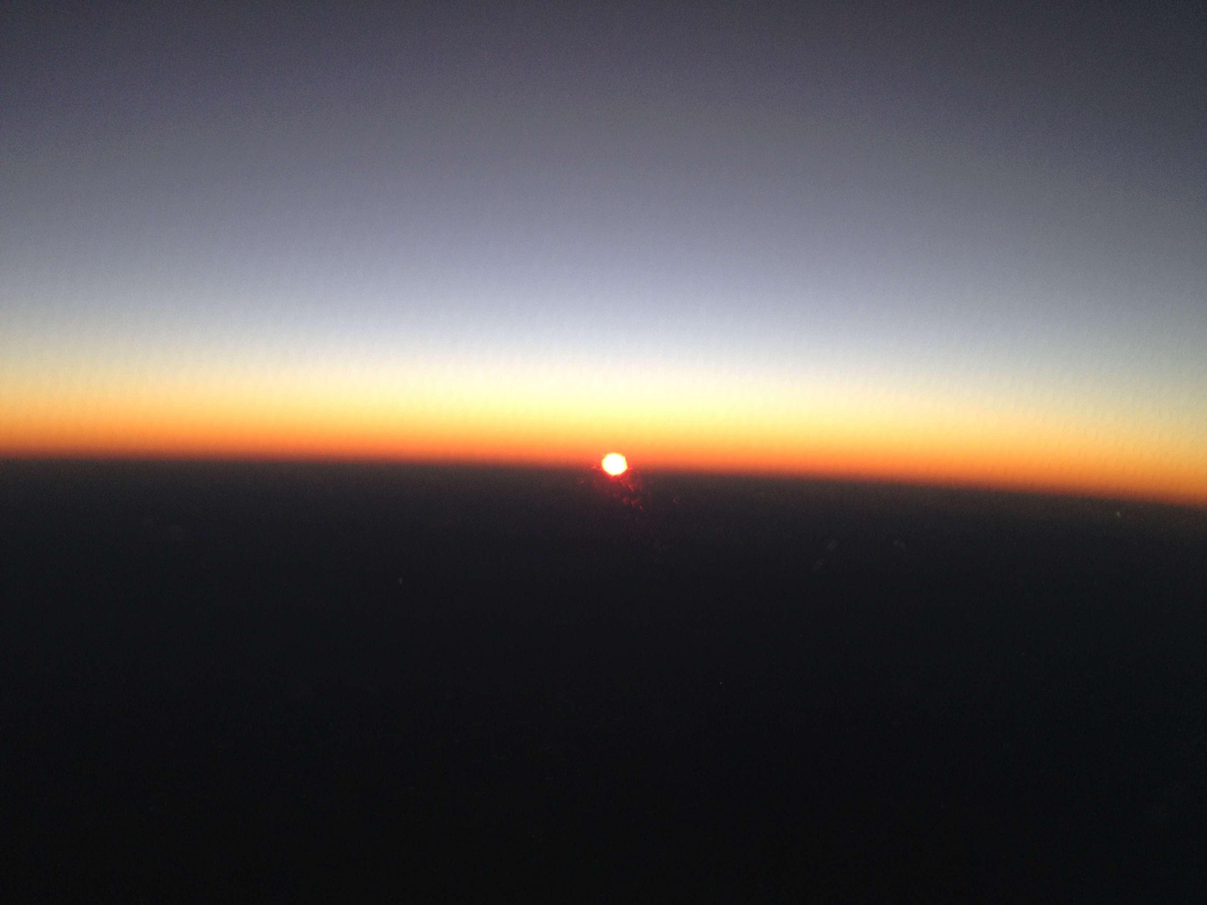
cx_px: 604
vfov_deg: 40.7
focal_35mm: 35
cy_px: 452
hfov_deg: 52.6
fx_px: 1220
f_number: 2.4
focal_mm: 4.28
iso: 50
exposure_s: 1/120
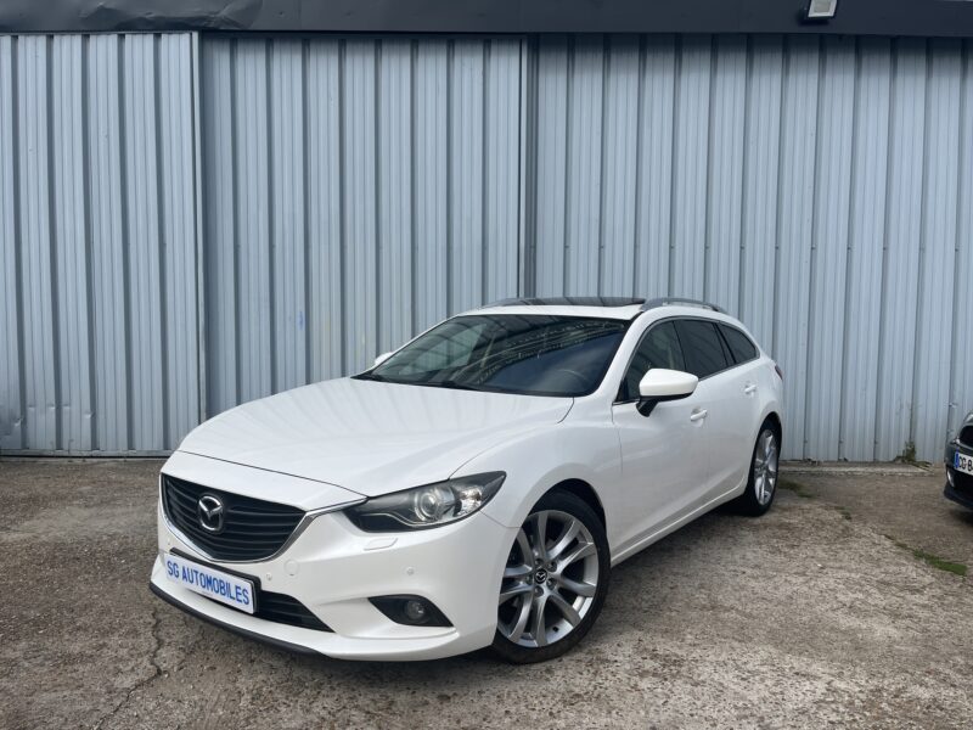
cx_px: 486
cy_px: 365
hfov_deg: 67.3
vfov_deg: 53.1
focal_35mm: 26
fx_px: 731
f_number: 1.6
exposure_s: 1/3745
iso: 50
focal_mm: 5.1
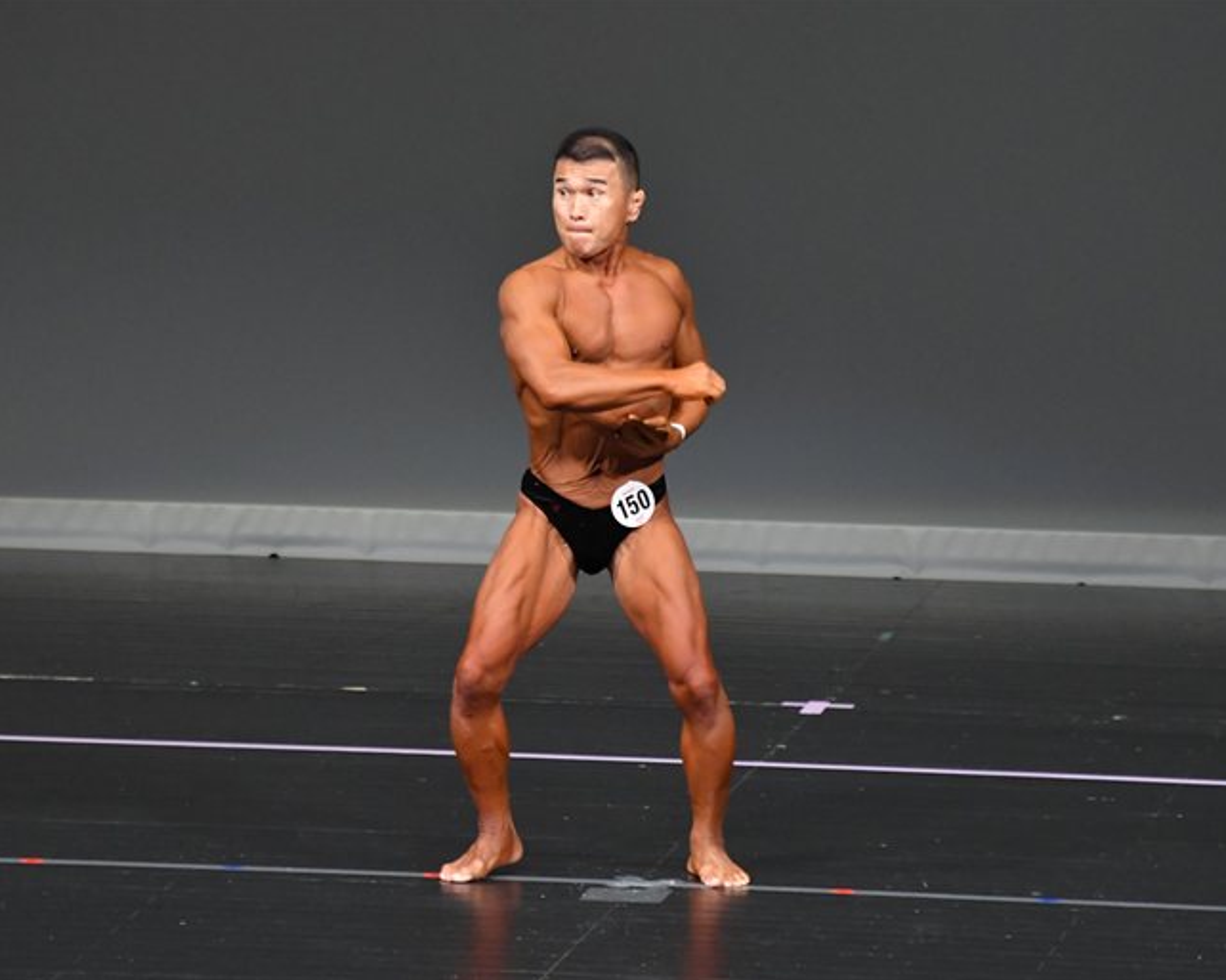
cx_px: 583
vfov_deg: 4.3
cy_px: 489
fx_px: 12948
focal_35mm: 357
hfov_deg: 5.4
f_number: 5.6
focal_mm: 210
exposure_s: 1/400
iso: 4000
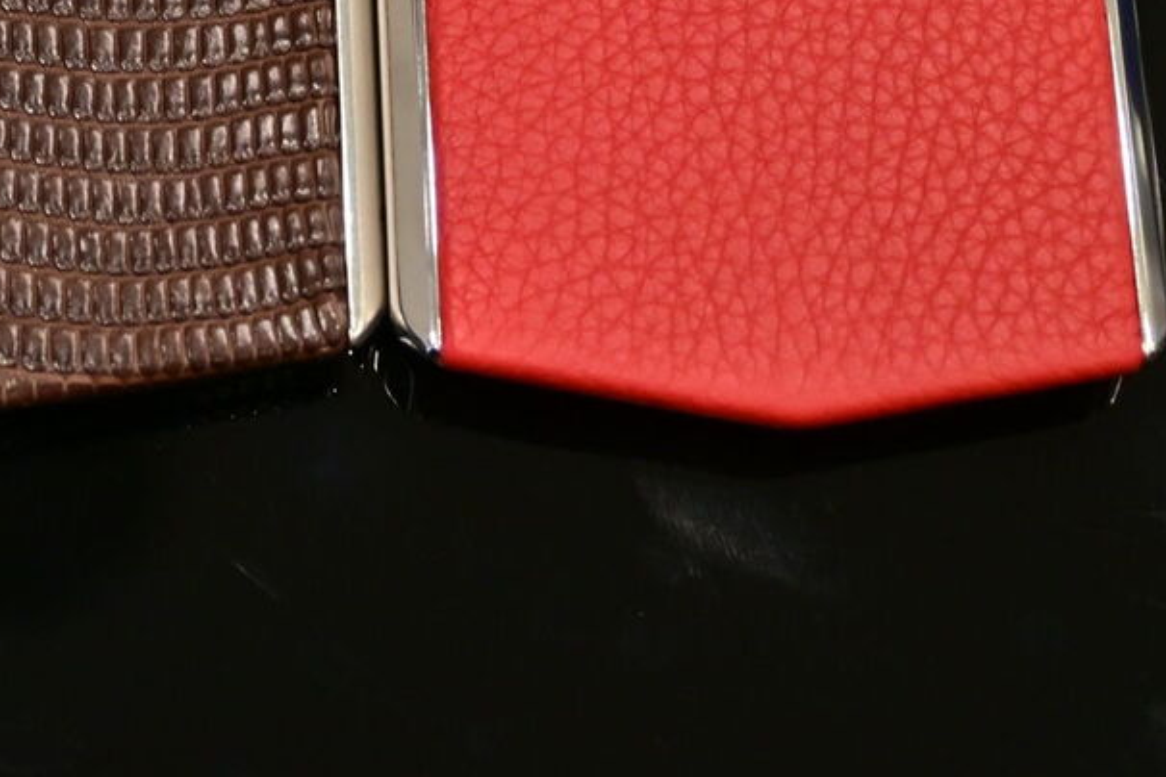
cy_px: -437
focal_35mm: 131
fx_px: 4236
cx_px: -62
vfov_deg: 10.1
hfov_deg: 15.3
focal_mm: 27.5
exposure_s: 1/40
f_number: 4.5
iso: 320
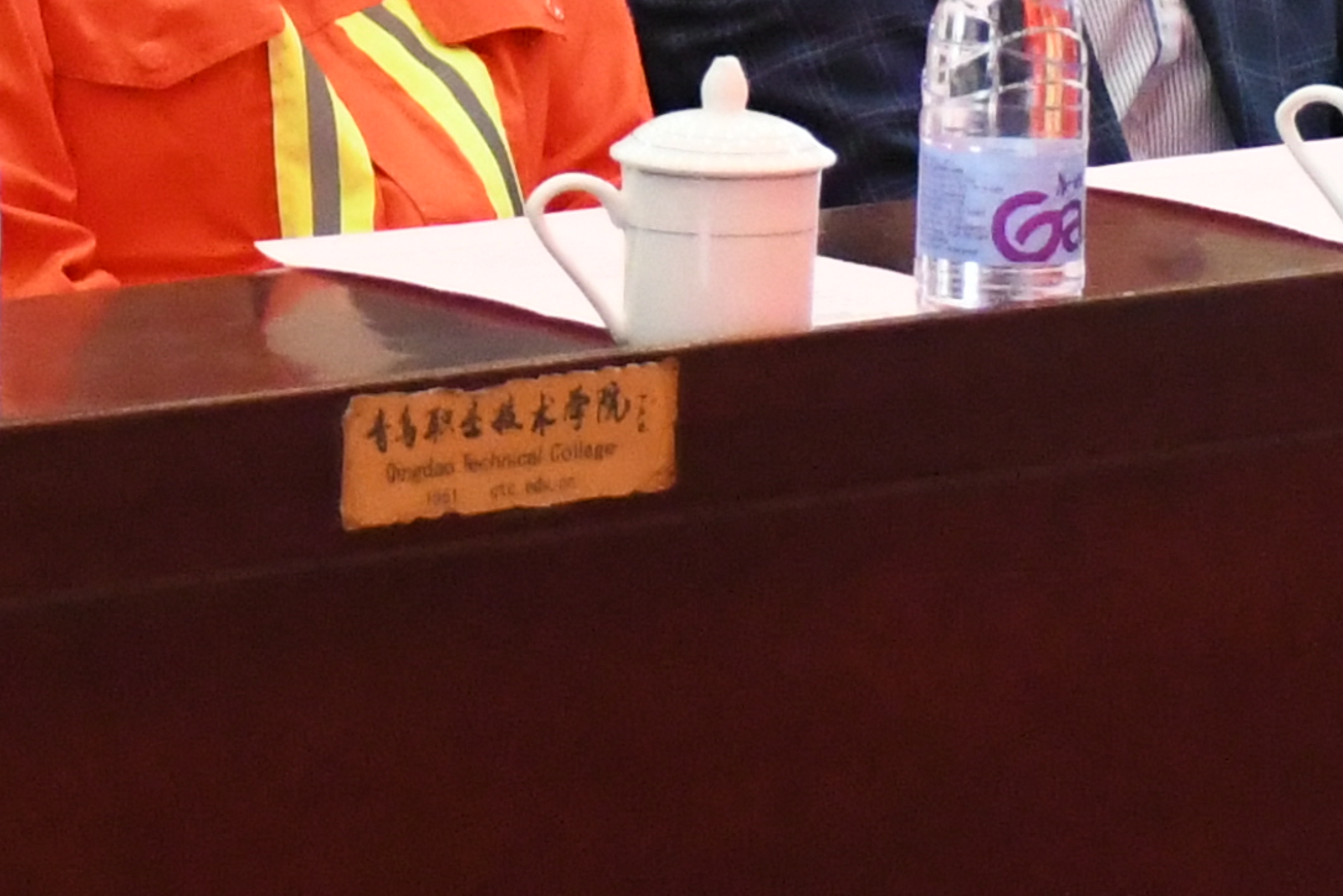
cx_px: 290
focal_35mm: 292
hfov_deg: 7.0
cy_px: -512
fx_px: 10894
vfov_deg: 4.7
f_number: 6.3
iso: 6400
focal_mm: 38
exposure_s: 1/160
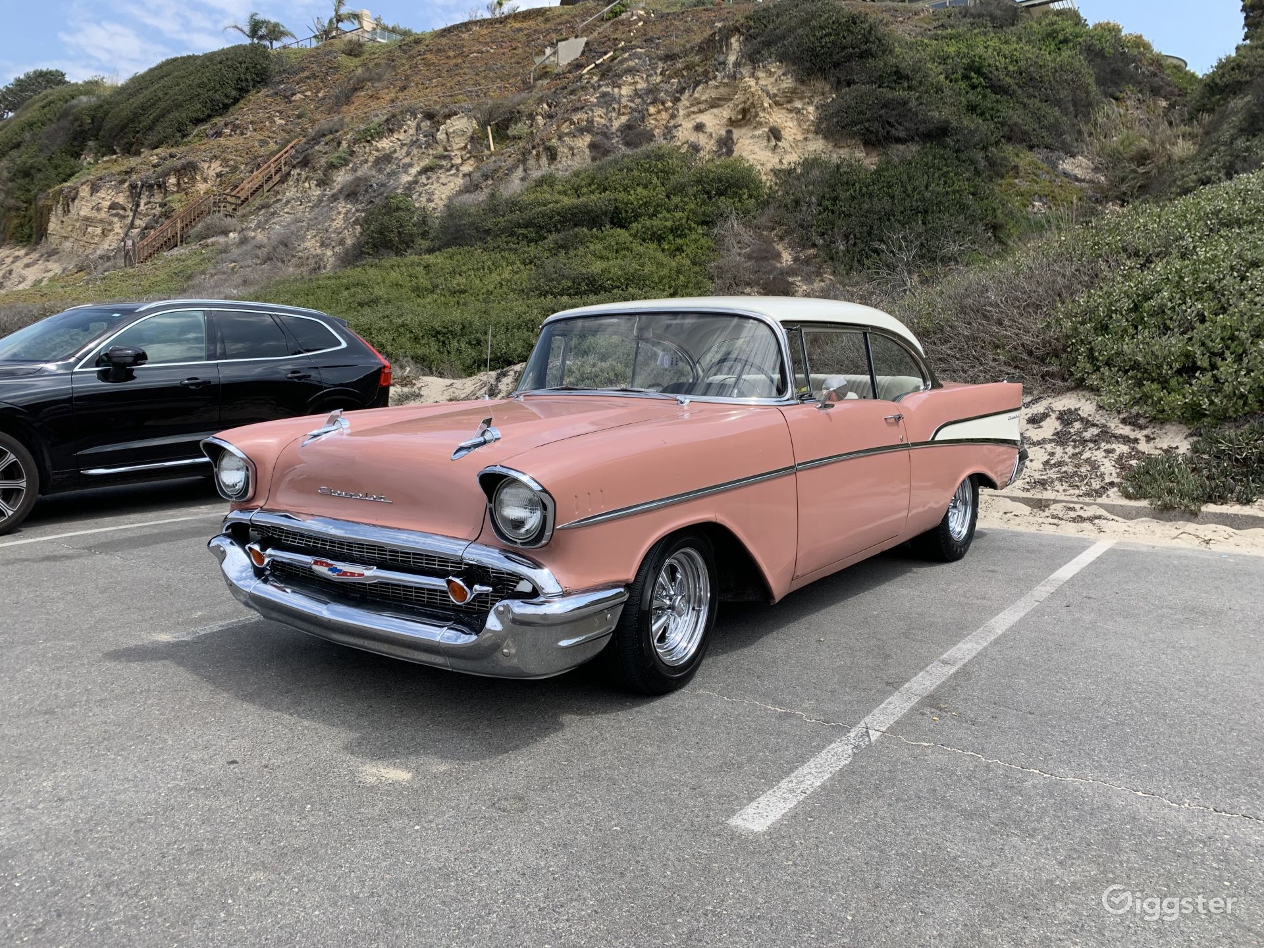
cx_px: 632
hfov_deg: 67.3
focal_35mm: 26
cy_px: 474
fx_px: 949
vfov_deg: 53.1
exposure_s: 1/1406
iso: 25
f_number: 1.8
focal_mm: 4.25
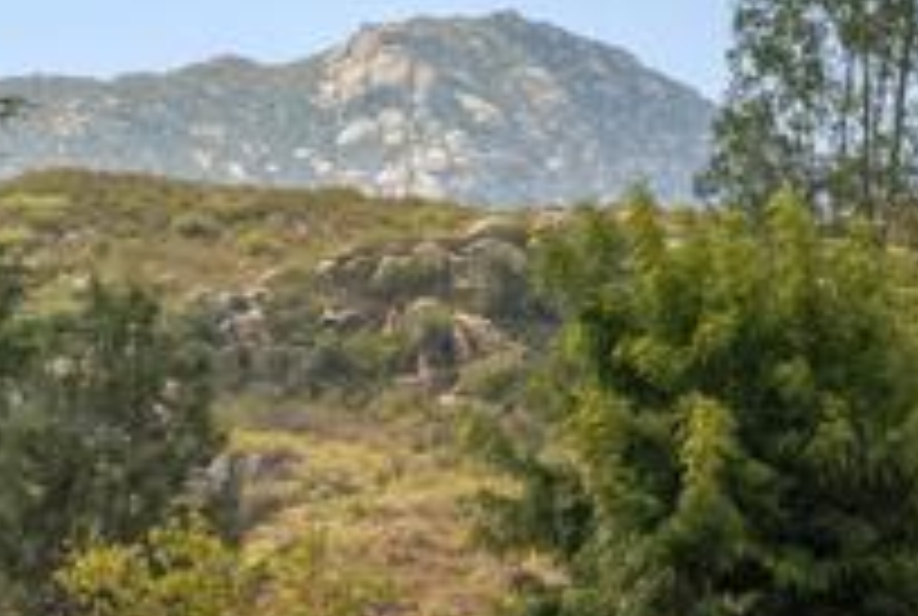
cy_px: -162
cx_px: -50
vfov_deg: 4.2
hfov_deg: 6.2
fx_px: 8408
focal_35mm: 329
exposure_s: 1/1000
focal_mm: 105
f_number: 8
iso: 500
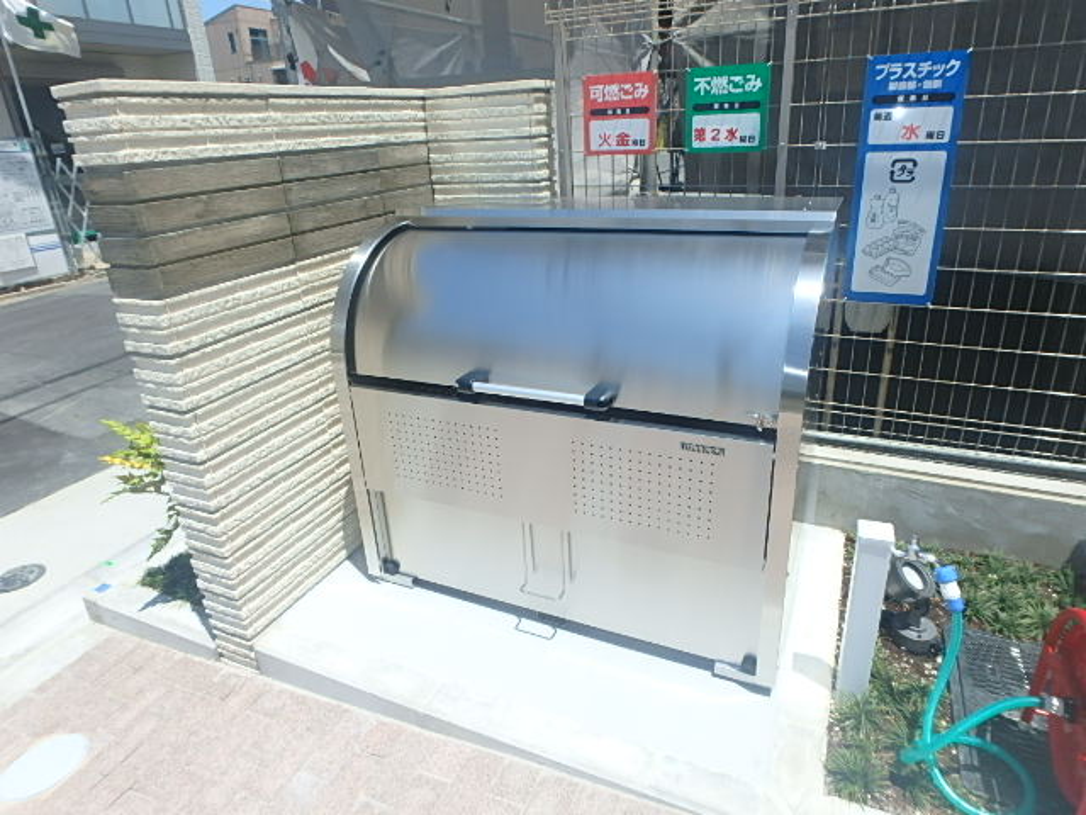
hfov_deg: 79.0
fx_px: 659
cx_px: 543
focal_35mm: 21
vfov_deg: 63.4
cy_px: 408
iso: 125
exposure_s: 1/500
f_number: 6
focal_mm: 3.7
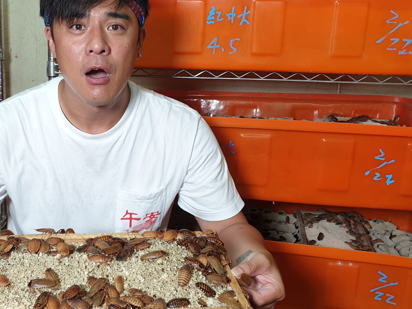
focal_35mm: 37
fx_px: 440
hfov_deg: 48.9
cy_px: 148
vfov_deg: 38.7
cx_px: 122
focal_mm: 4.3
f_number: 2.4
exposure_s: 1/60
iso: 100
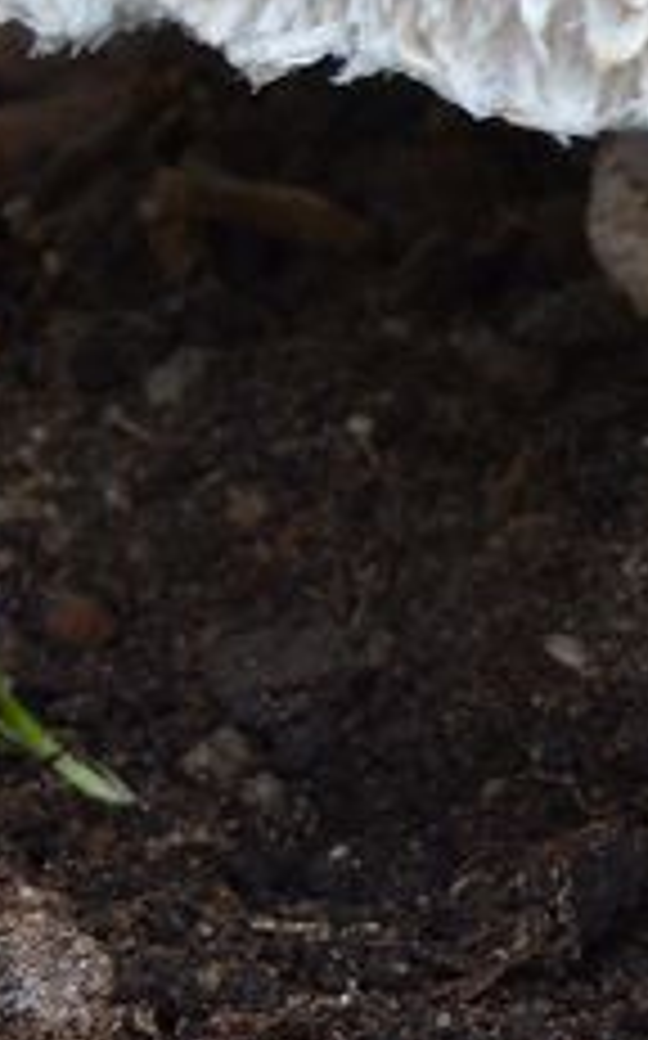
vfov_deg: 4.8
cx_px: 1840
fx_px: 12435
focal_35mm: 439
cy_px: -36
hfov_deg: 2.9
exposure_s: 1/30
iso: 800
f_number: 14
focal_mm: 65
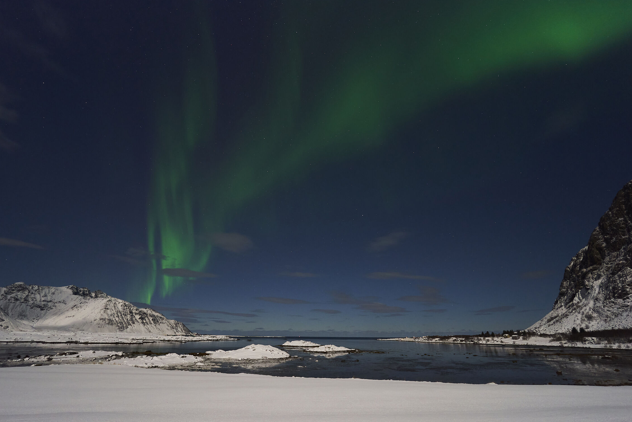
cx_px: 303
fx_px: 281
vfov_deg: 73.7
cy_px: 224
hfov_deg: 96.7
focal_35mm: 16
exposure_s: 6
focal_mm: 15
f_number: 4.5
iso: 640
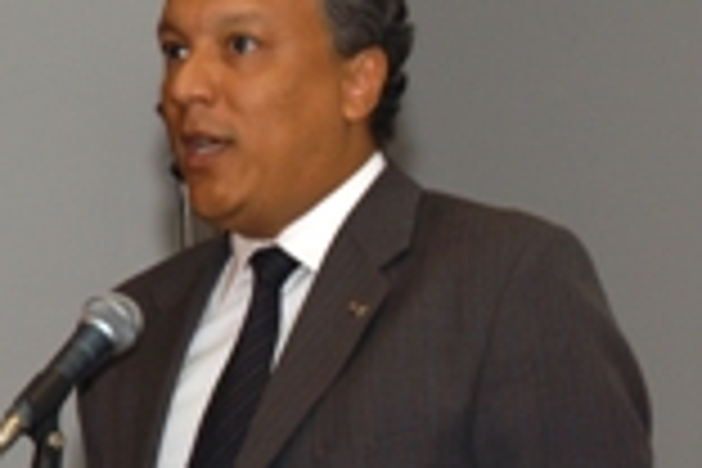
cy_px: 446
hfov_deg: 6.8
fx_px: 5889
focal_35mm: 302
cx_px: 720
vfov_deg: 4.5
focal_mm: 70
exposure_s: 1/60
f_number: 5.6
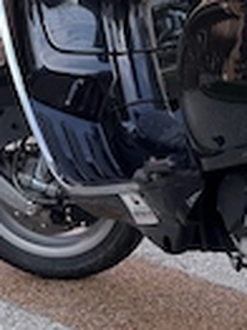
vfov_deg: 6.5
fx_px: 2916
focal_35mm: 306
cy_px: -35
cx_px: 282
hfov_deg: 4.8
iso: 50
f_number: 2.8
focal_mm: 16.89
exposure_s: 1/300
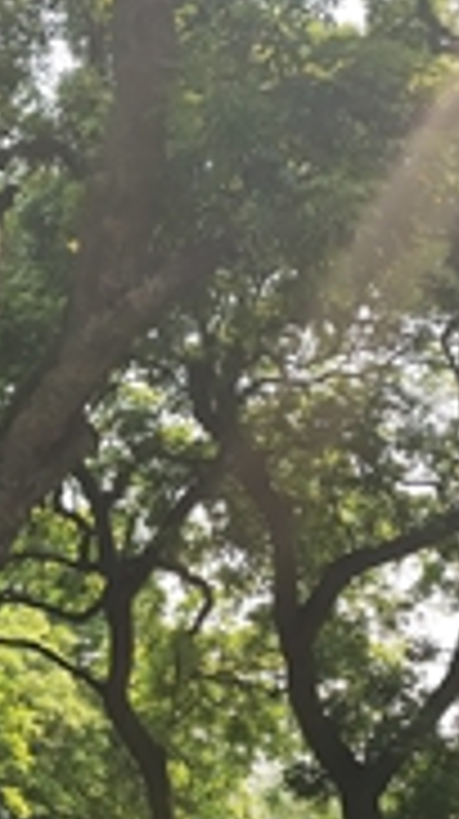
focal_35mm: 69
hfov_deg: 16.8
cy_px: 551
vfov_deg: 30.4
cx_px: -76
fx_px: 1497
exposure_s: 1/1492
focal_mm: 4.76
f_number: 1.79
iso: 56
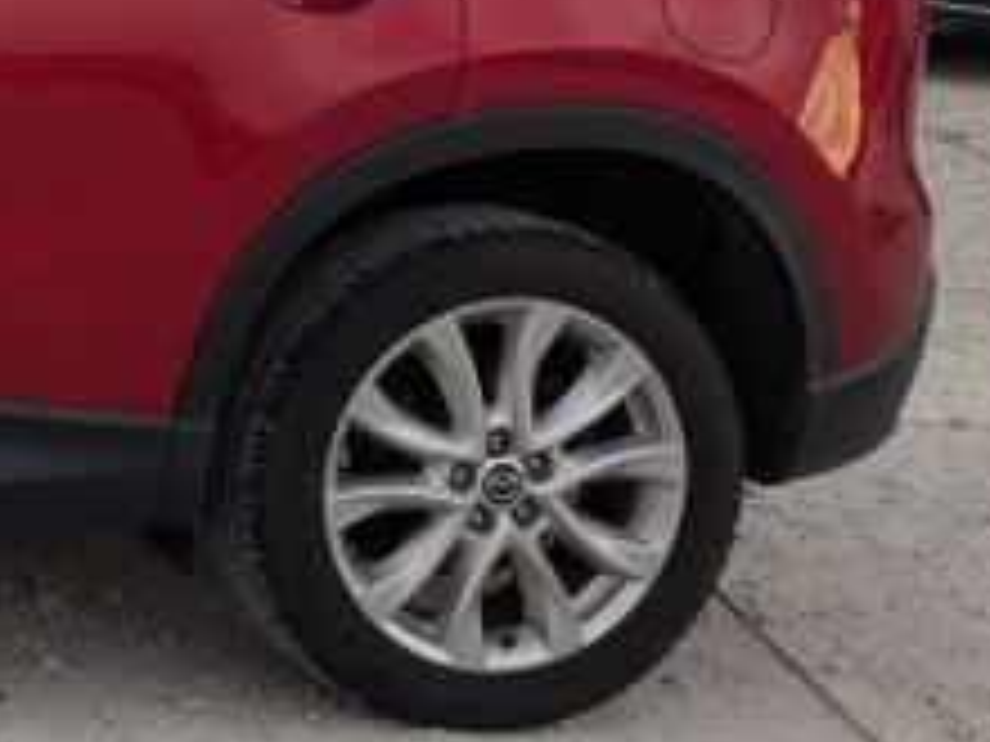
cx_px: -601
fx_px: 2603
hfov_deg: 18.4
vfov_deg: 15.8
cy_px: -54
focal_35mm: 91
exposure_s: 1/334
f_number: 1.89
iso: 64
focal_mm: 5.43
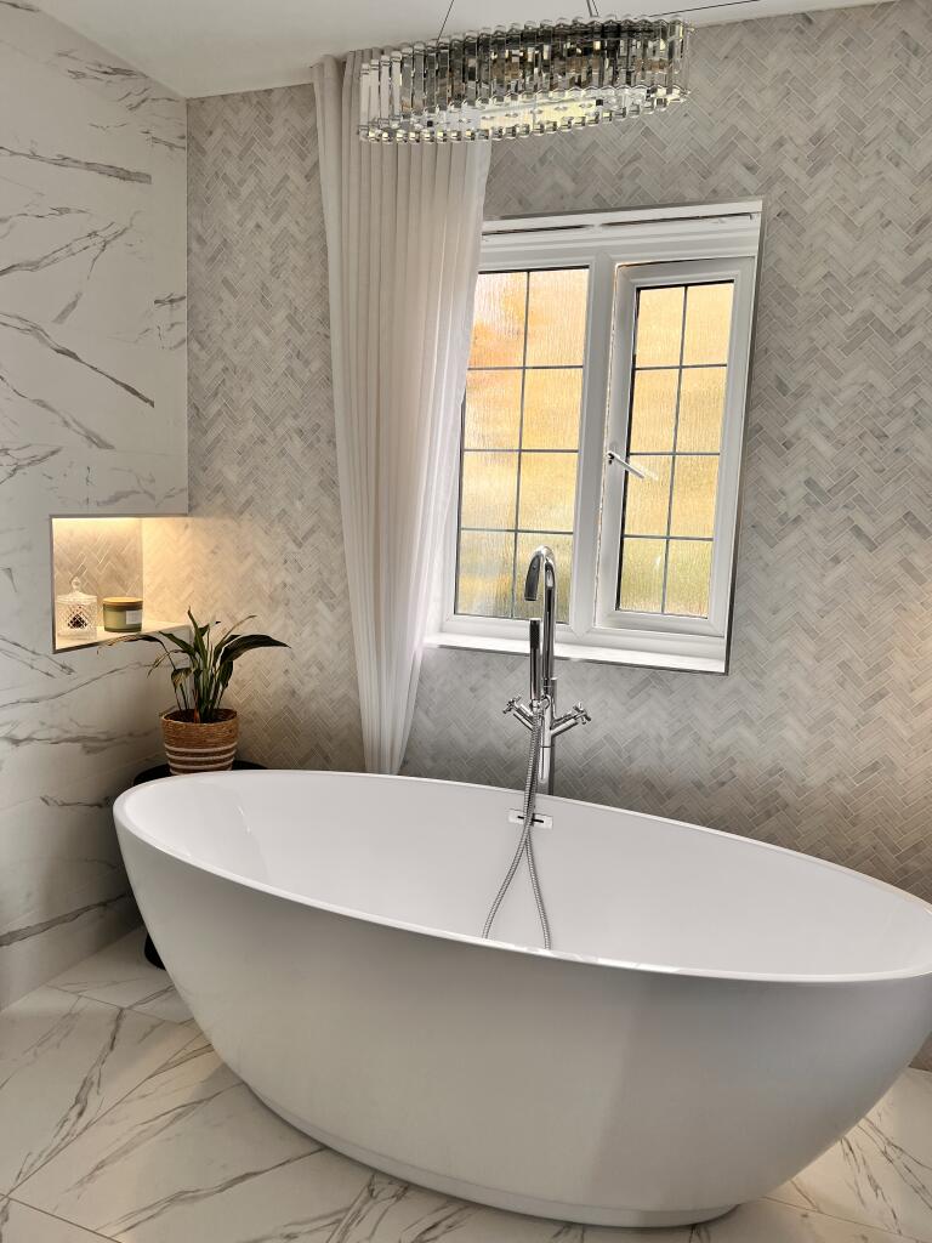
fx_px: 933
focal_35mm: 26
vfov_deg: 67.3
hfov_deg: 53.1
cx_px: 466
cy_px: 622
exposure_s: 1/100
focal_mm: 5.7
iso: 32
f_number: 1.5
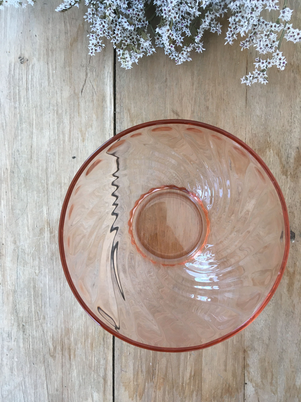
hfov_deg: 48.2
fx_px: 336
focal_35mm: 29
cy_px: 201
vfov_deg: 61.7
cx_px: 150
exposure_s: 1/33
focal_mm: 4.15
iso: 40
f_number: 2.2
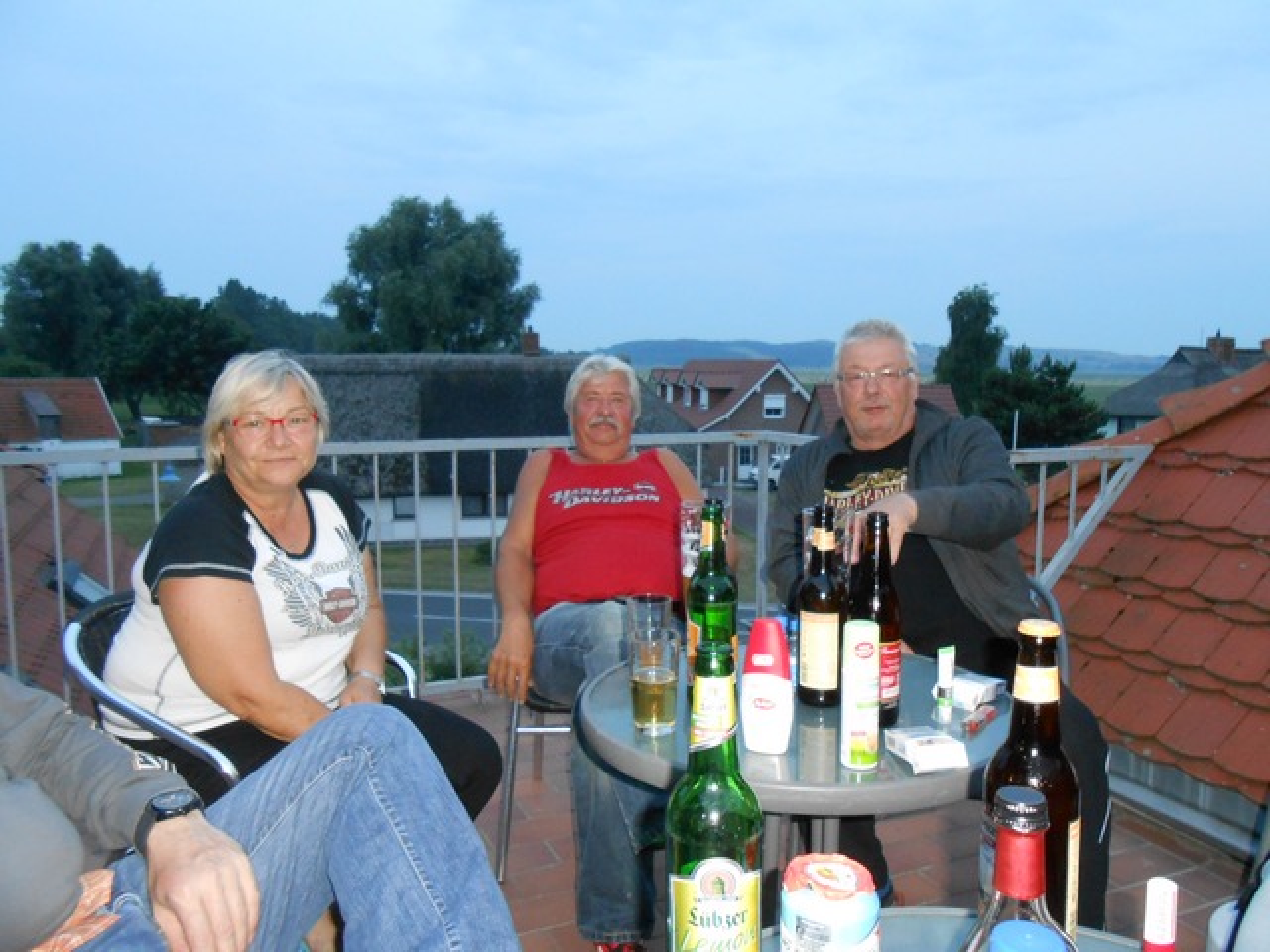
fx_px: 954
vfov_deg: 53.1
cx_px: 635
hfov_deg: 67.3
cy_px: 476
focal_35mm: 26
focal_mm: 4.6
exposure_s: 1/25
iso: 400
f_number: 3.5
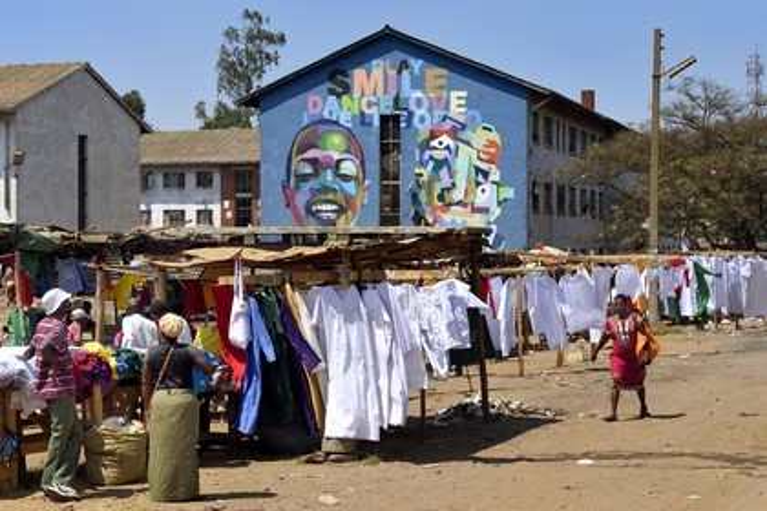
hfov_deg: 32.4
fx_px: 1321
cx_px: 384
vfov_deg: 21.9
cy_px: 256
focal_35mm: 62
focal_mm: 62
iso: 200
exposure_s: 1/400
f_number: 10
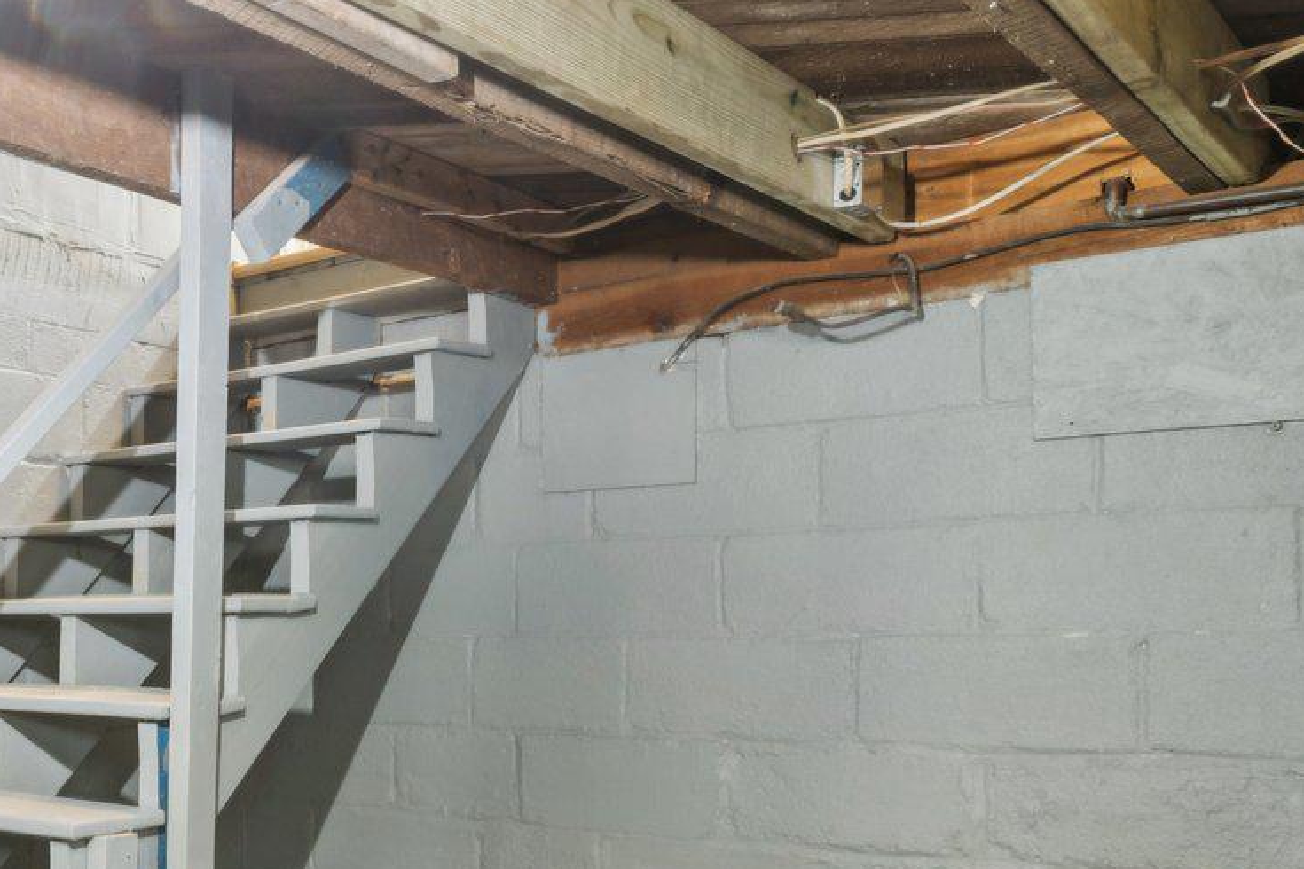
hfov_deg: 37.5
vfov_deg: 33.3
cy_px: 685
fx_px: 1413
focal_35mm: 39
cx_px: -261
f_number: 8
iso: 400
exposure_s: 1/1.25
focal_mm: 14
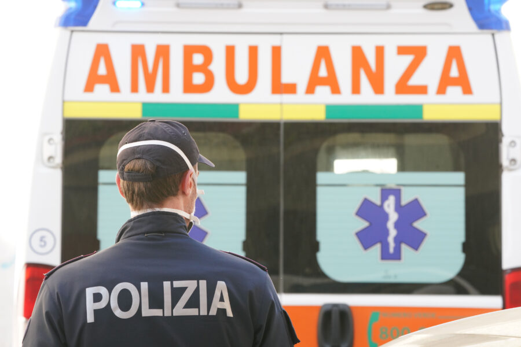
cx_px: 260
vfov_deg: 6.3
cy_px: 174
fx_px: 3155
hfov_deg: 9.4
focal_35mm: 218
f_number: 11
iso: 2500
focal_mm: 218
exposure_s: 1/250
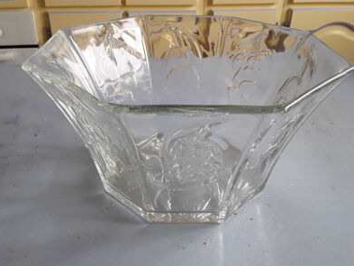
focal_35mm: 33
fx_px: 338
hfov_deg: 55.3
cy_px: 146
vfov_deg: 42.9
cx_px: 182
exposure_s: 1/100
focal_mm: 2.91
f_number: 1.9
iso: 80
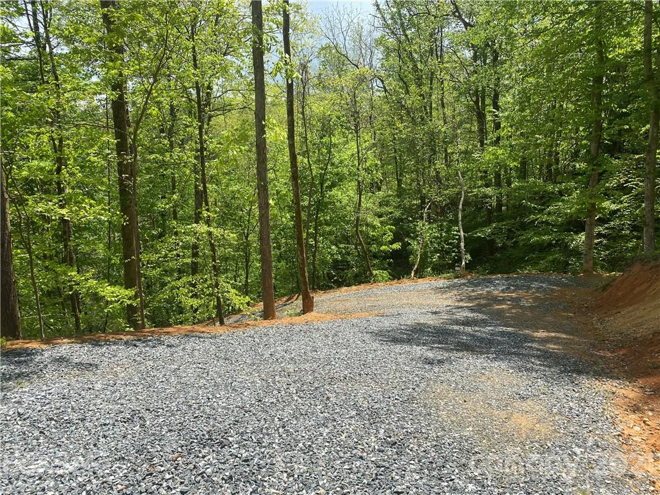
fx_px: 496
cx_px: 330
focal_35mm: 26
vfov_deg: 53.1
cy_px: 248
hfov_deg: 67.3
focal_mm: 4.25
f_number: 1.8
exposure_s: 1/1701
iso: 32
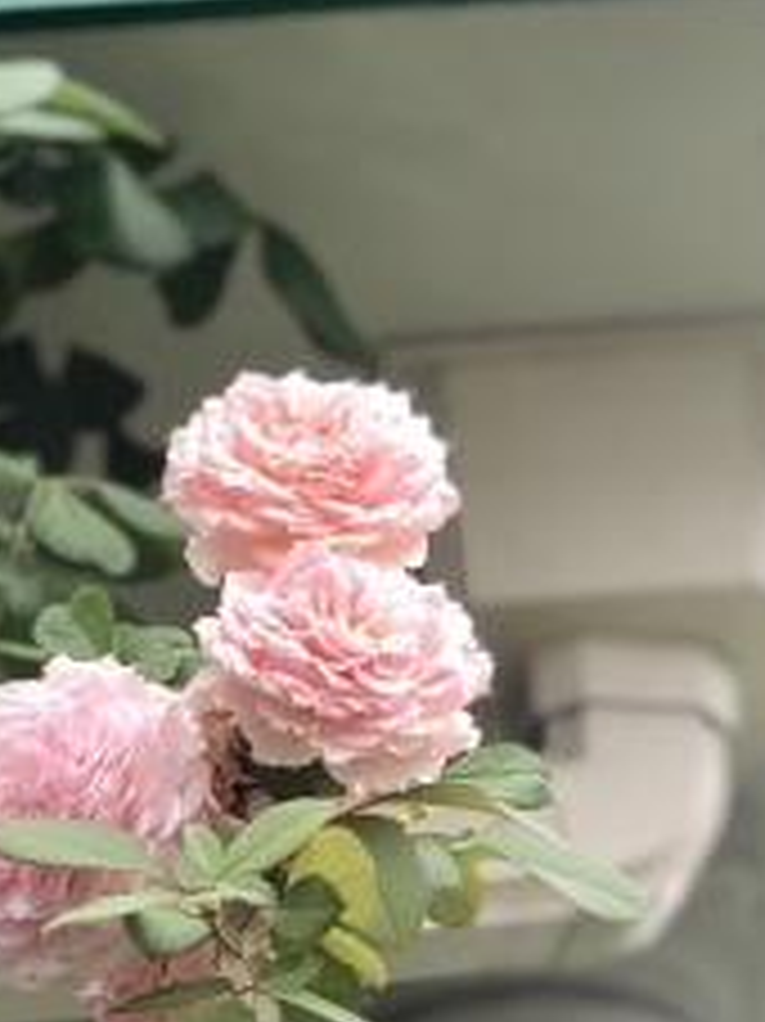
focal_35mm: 156
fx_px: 4601
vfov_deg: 12.7
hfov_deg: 9.5
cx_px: 104
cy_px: 513
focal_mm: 6
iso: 16
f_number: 2.4
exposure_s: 1/120
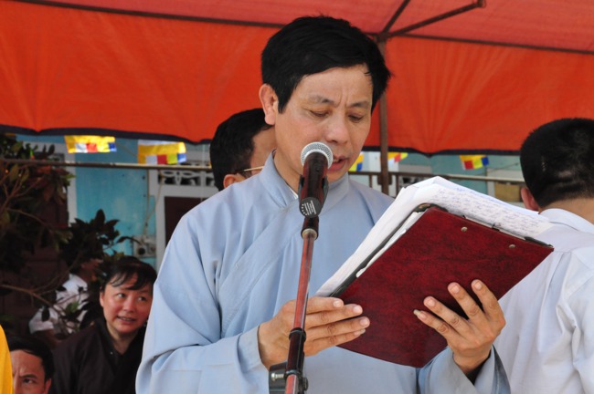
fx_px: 1533
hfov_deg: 21.9
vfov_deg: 14.7
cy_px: 197
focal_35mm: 93
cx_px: 297
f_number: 13
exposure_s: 1/800
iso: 1600
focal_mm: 62
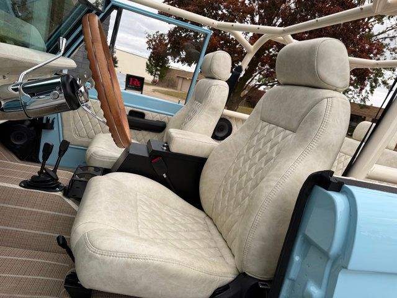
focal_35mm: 24
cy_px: 149
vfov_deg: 56.8
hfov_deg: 71.6
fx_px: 275
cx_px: 198
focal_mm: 6.76
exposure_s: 1/742
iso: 80
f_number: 1.78
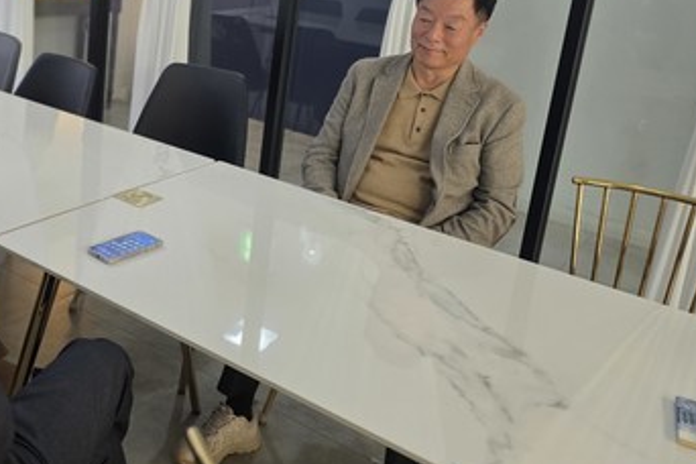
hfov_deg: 44.6
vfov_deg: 31.2
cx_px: 161
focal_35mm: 42
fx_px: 812
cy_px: 104
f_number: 1.7
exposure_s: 1/120
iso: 400
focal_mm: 6.3
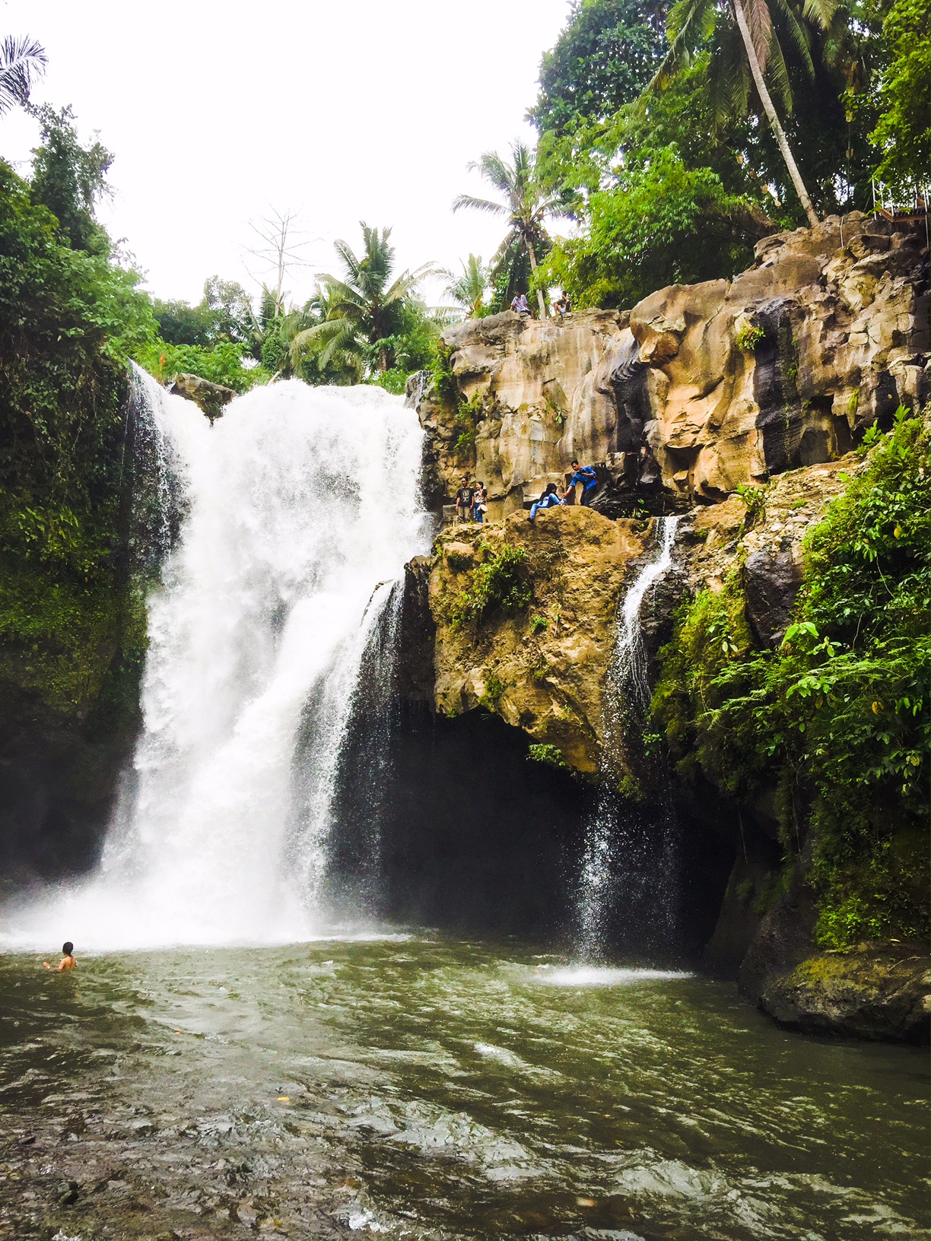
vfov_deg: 61.7
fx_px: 1040
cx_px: 466
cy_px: 620
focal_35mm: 29
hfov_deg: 48.2
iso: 32
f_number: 2.2
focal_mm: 4.15
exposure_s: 1/898
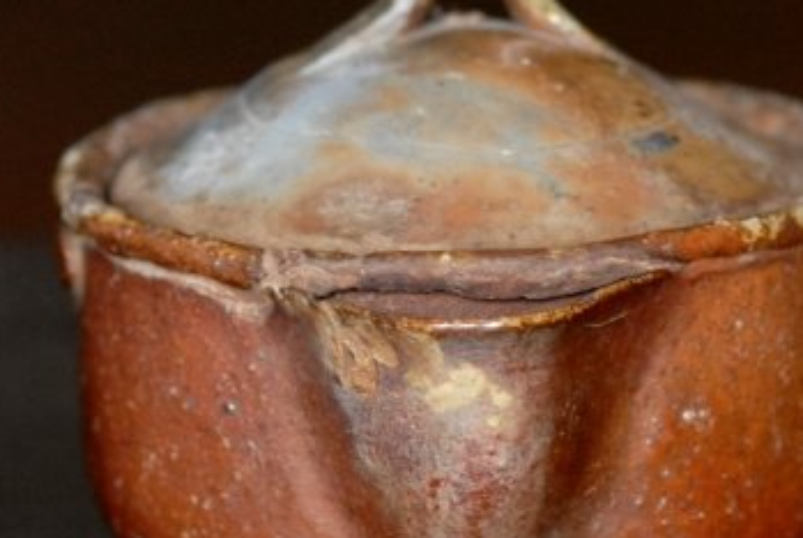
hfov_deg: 5.4
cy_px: 244
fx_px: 8585
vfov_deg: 3.6
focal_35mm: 384
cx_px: 466
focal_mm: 105
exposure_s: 1/60
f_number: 5.6
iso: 400
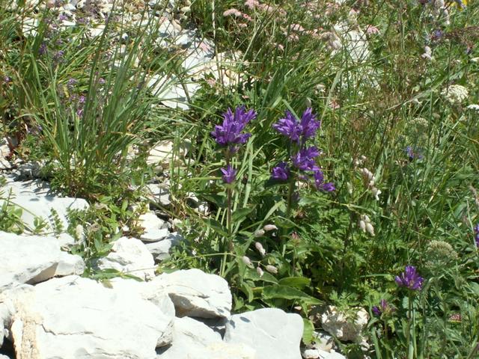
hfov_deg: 24.4
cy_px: 180
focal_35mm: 80
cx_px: 240
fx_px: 1107
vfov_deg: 18.4
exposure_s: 1/160
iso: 50
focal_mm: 13.42
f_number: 7.1
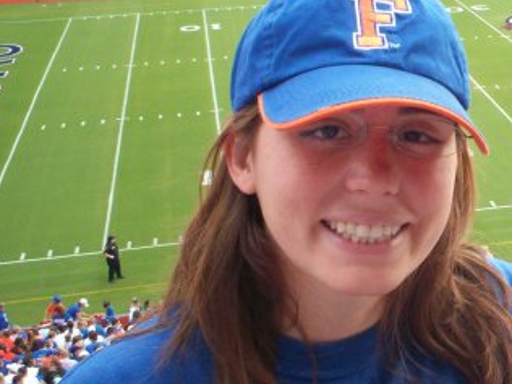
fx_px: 1213
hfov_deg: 22.9
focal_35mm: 82
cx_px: 512
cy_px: 120
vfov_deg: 17.9
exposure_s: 1/115
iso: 100
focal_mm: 6
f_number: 4.5
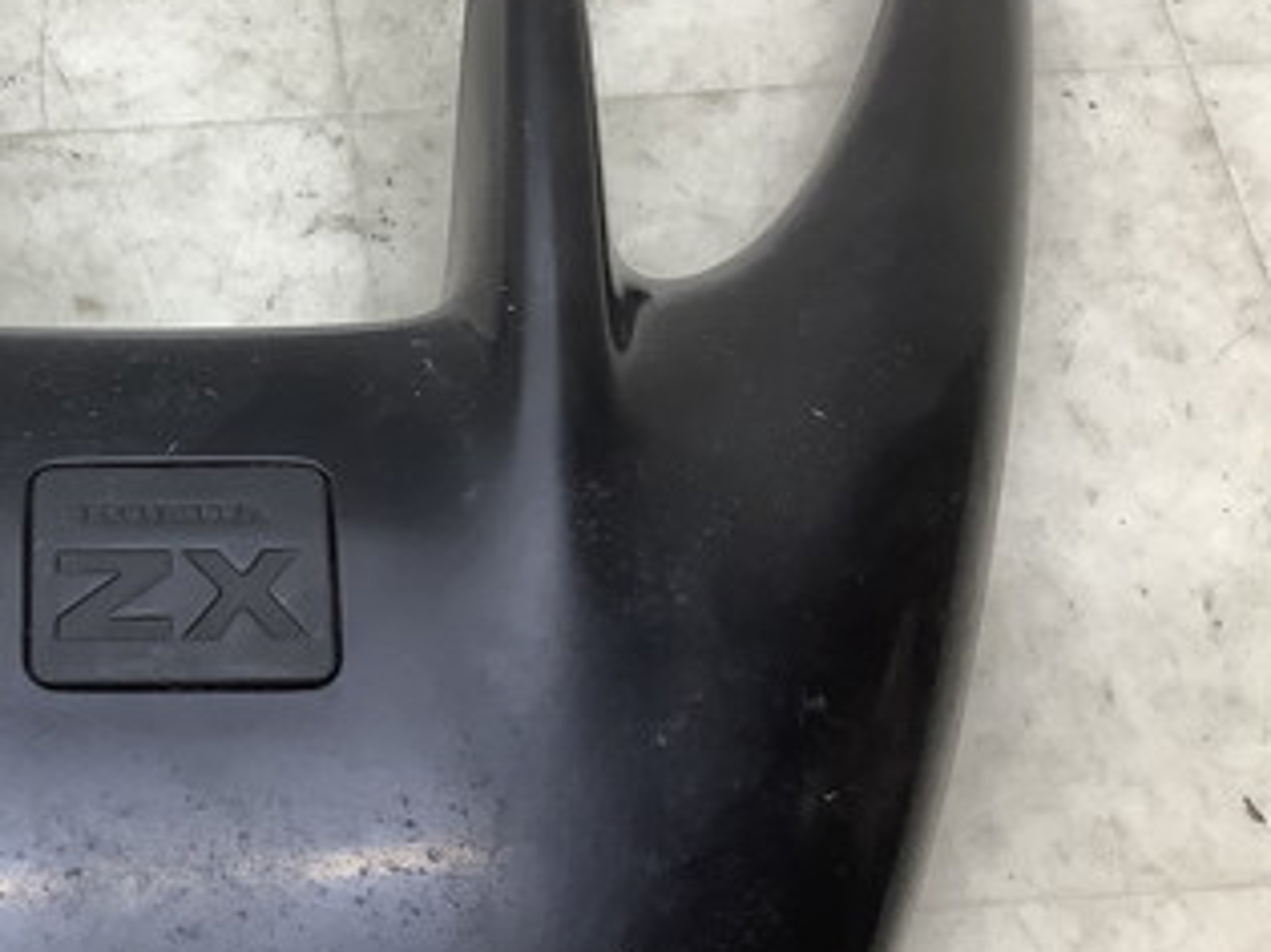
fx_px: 2165
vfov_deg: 24.8
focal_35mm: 59
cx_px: 105
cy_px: 464
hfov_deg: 31.1
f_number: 2.4
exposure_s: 1/60
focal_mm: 3.3
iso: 125
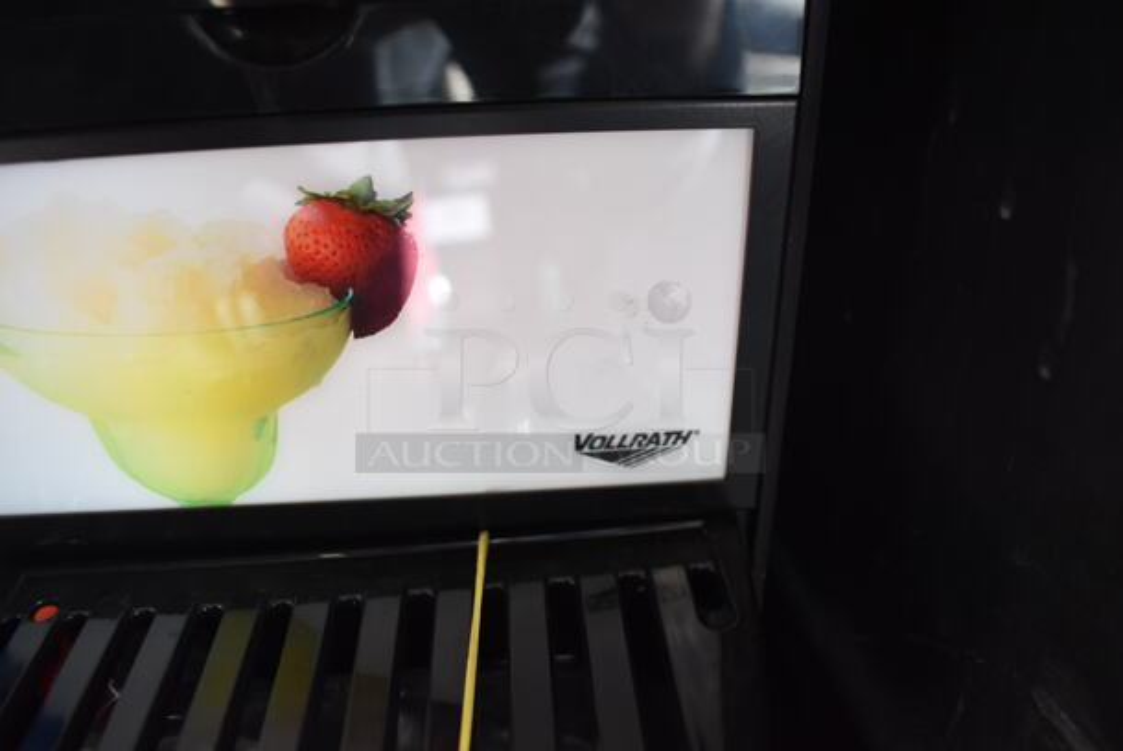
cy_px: 376
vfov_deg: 48.0
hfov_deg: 67.3
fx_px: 843
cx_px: 562
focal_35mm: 27
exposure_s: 1/125
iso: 1100
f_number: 3.5
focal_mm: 18
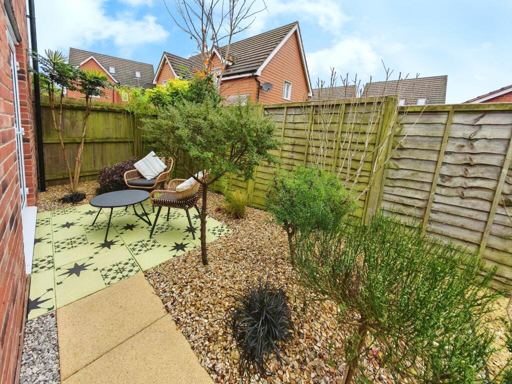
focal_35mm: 13
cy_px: 192
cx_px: 256
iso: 80
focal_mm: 1.82
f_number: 2
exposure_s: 1/100
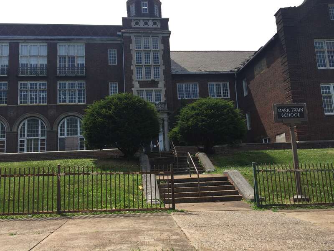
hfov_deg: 61.7
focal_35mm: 29
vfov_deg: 48.2
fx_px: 280
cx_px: 167
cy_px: 126
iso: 32
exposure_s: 1/1276
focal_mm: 4.15
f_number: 2.2
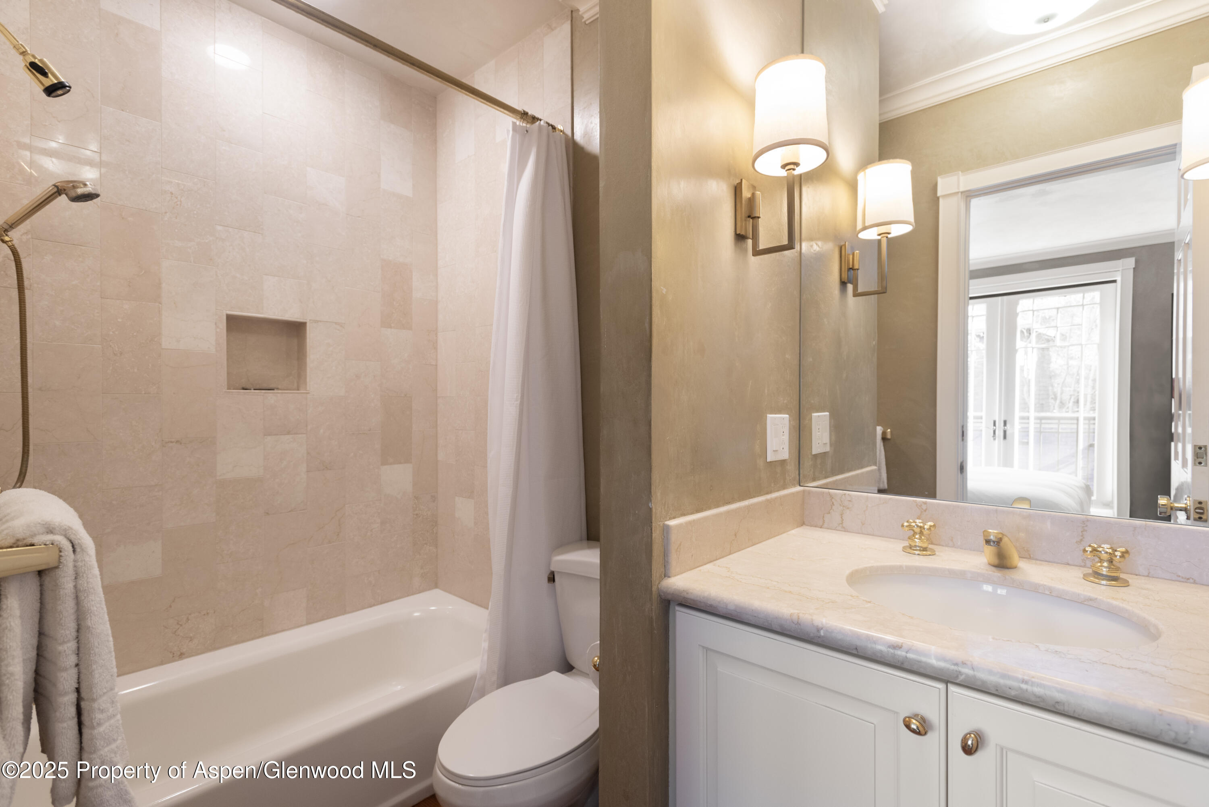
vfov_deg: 70.5
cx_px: 604
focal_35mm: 17
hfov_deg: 93.3
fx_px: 571
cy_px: 404
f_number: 7.1
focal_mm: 17
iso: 800
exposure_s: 1/30
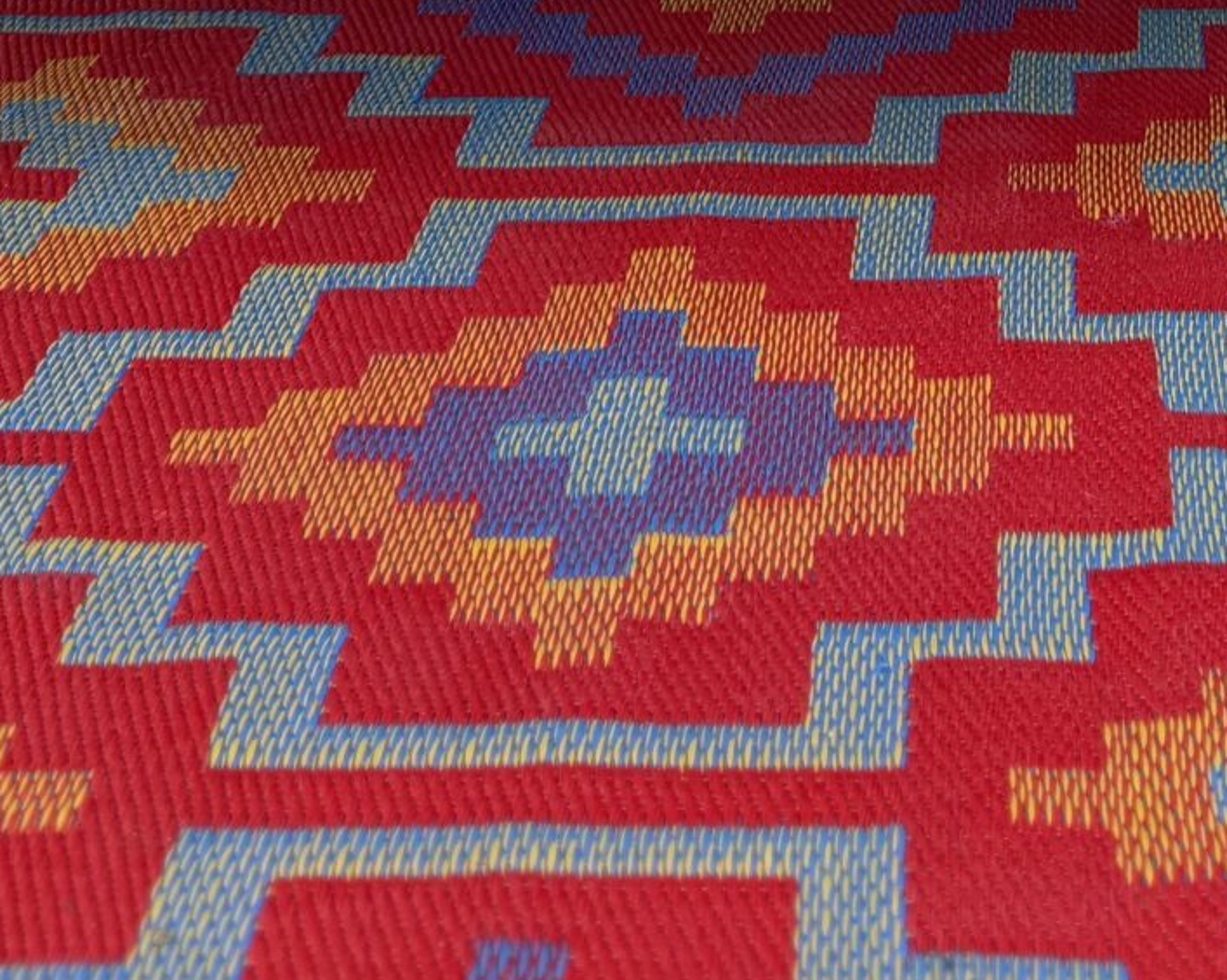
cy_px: -622
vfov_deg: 16.0
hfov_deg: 21.8
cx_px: 1182
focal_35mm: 85
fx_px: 3085
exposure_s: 1/342
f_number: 1.78
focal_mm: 6.76
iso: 80
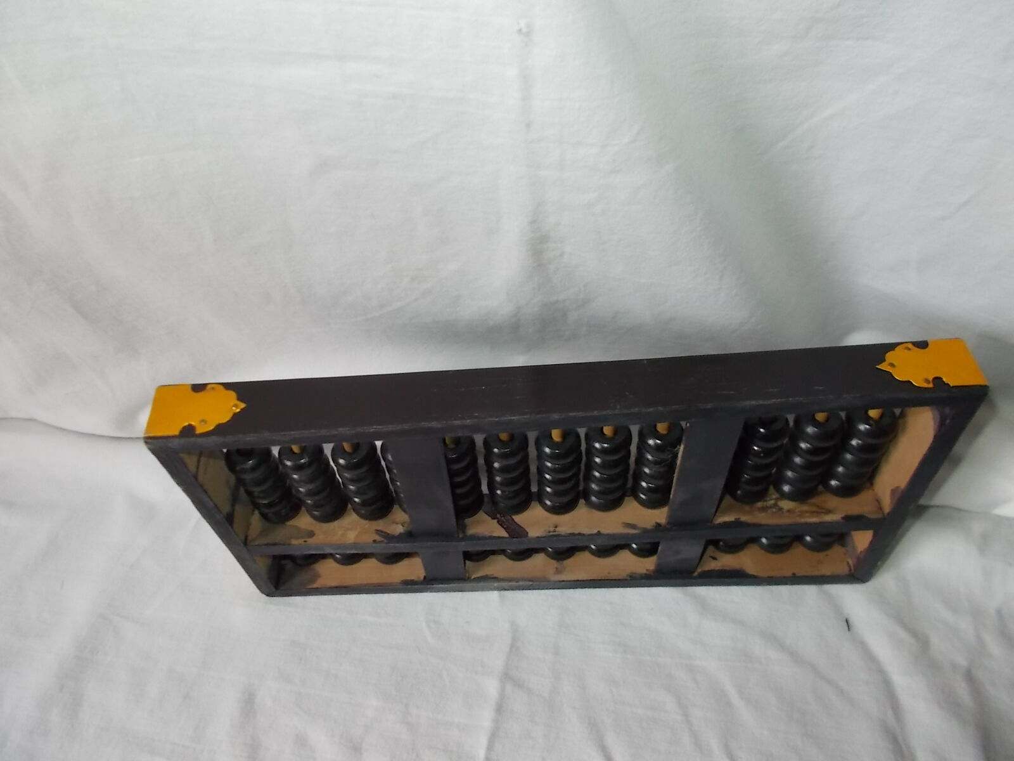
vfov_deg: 53.1
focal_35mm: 26
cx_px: 507
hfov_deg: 67.3
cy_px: 380
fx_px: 762
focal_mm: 4.6
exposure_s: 1/25
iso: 200
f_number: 3.2
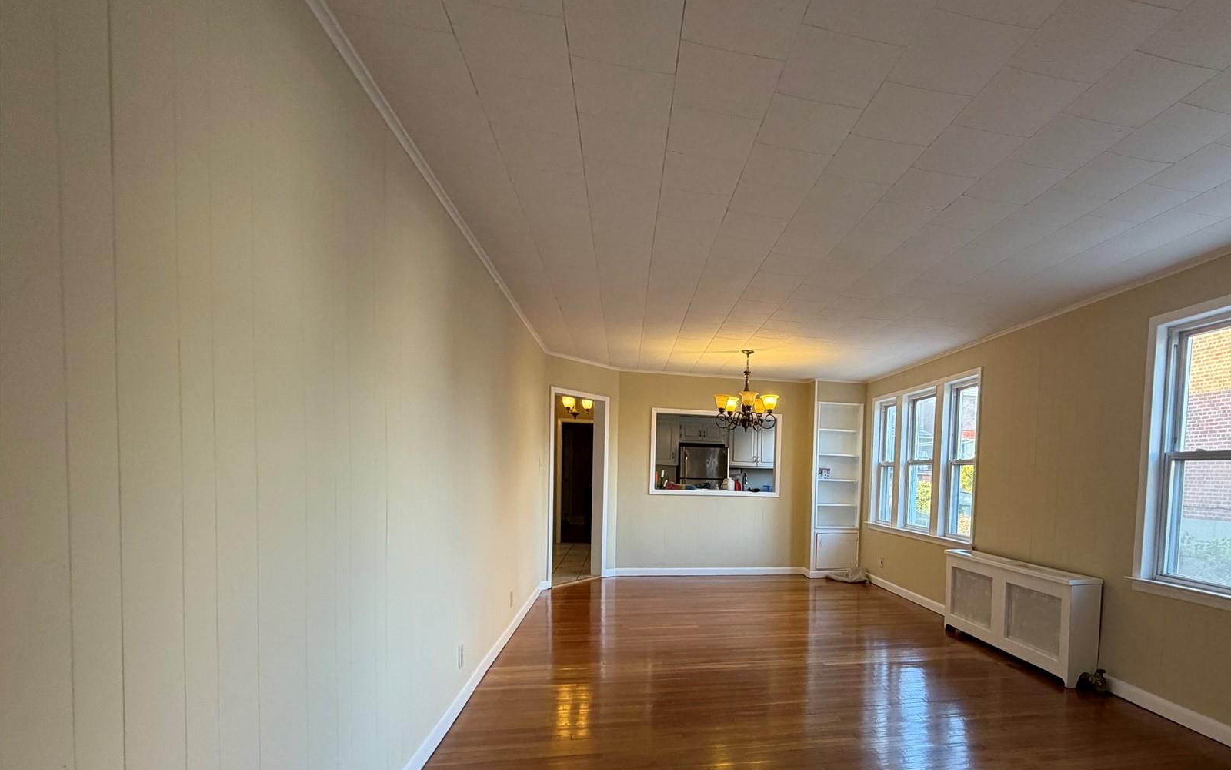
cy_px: 513
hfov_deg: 85.9
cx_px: 785
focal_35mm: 19
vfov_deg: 60.8
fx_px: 637
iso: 200
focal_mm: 2.22
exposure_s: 1/120
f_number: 2.2
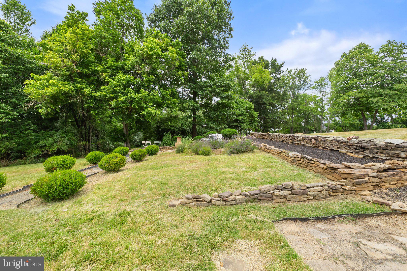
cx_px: 204
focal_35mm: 15
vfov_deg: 77.3
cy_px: 136
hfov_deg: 100.4
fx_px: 170
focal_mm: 10
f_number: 8
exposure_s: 1/800
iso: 640
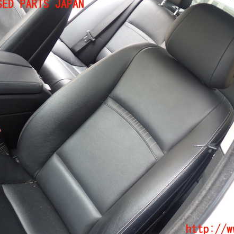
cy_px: 117
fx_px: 275
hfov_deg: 45.6
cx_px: 147
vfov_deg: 46.0
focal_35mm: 36
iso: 200
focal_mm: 5.4
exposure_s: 1/40
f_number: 2.3
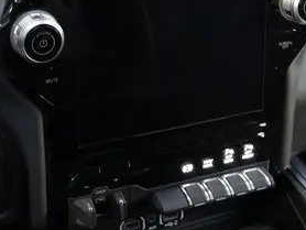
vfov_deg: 20.4
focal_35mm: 69
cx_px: 142
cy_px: -20
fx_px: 610
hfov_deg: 28.1
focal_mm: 15
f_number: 3.6
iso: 3200
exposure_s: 1/40
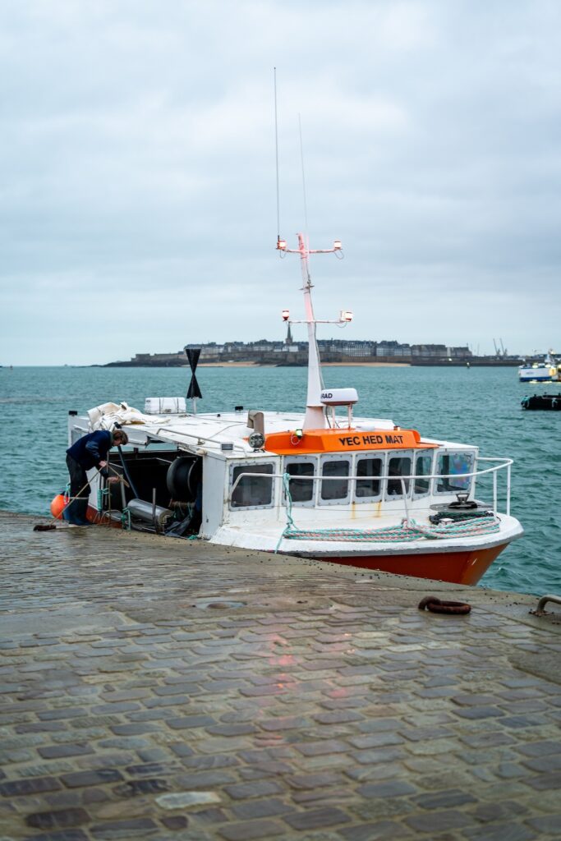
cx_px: 280
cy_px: 420
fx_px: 1168
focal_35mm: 50
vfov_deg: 39.6
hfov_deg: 27.0
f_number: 2.8
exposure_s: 1/50
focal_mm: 50
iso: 800
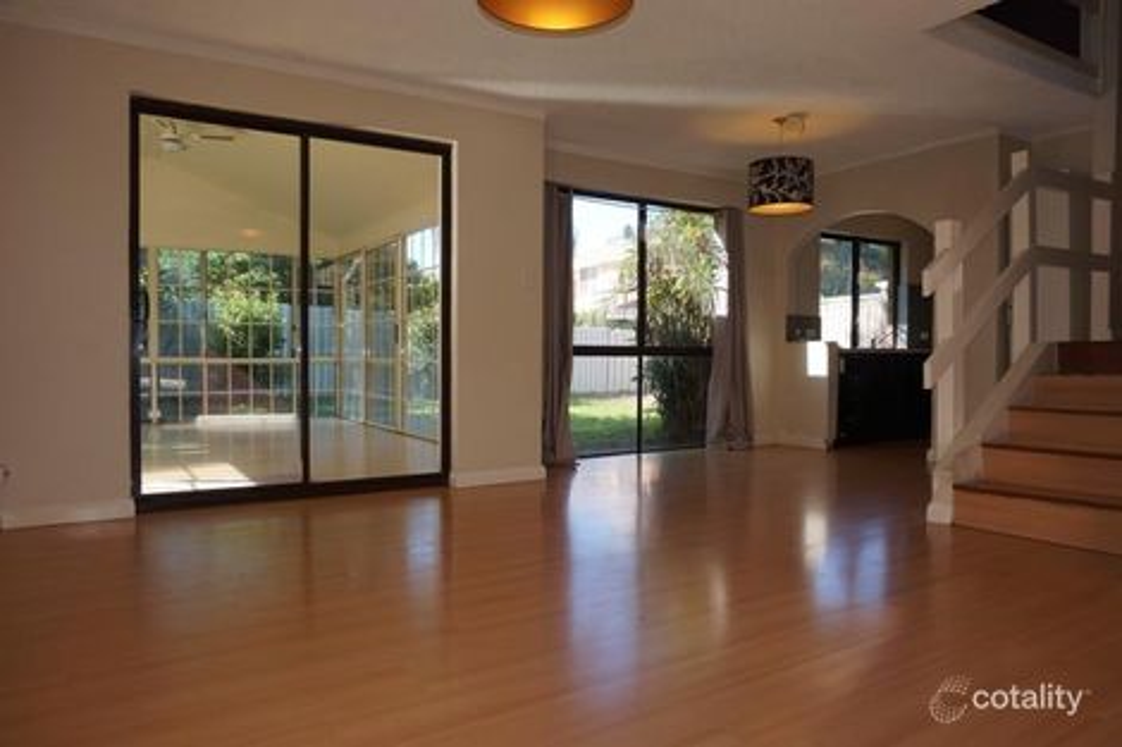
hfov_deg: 73.8
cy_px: 374
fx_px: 748
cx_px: 561
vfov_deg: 53.1
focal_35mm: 24
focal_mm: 16
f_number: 4
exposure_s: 1/160
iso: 100
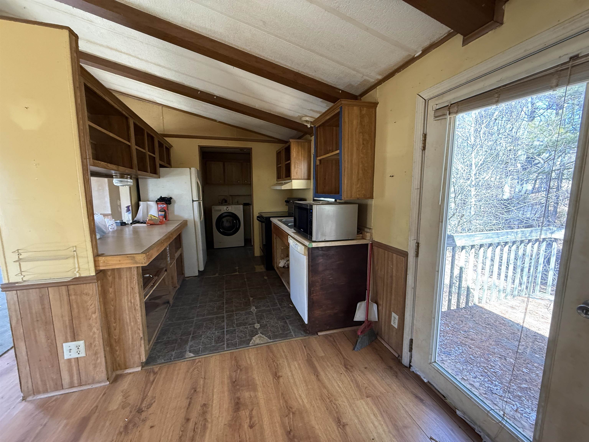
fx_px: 238
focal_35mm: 14
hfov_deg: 102.1
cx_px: 294
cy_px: 221
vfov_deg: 85.7
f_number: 2.2
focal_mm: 2.22
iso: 400
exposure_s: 1/60
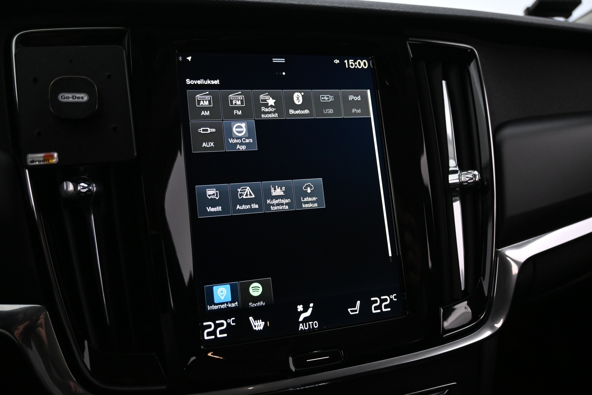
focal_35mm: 31
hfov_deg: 60.7
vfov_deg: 42.6
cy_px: 198
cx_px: 296
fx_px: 506
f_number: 3.8
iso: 1800
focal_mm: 20.5
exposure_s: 1/30
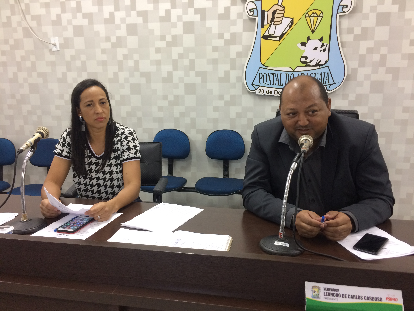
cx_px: 207
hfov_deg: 61.7
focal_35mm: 29
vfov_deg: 48.2
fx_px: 347
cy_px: 156
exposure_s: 1/30
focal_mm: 4.15
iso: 160
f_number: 2.2
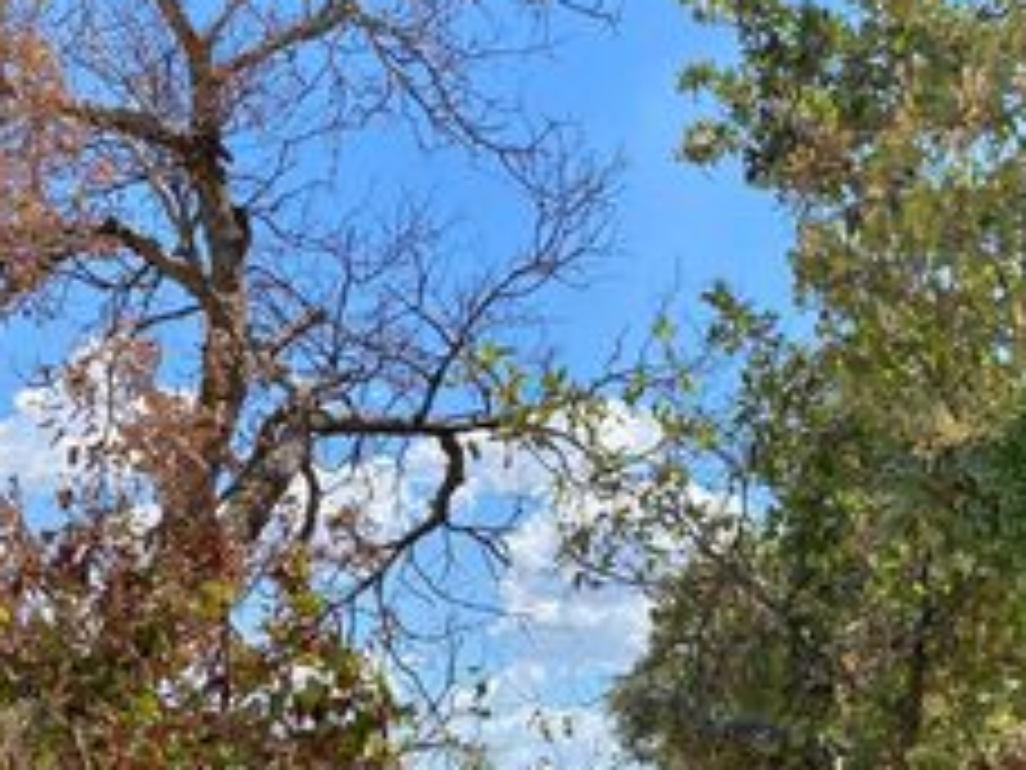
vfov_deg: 25.6
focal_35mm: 57
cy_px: 489
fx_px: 1689
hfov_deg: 33.5
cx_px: 670
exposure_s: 1/2066
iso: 32
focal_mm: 4.25
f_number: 1.8
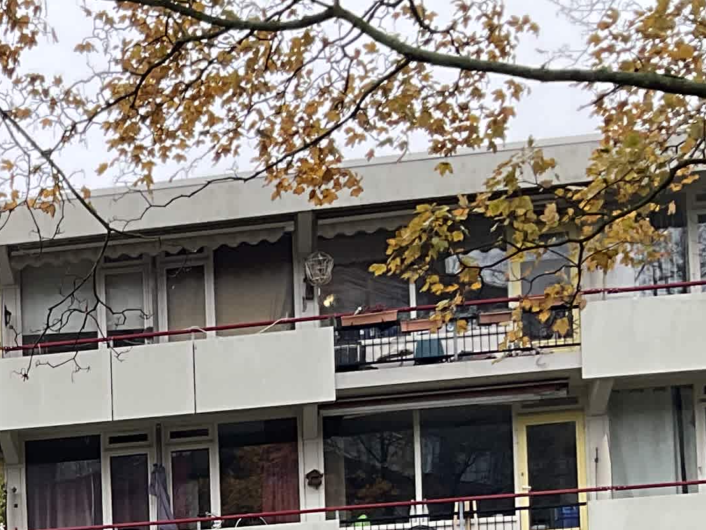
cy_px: 847
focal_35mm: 109
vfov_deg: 12.7
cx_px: -256
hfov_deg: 16.8
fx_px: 2223
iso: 40
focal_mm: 3
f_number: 1.8
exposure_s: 1/100
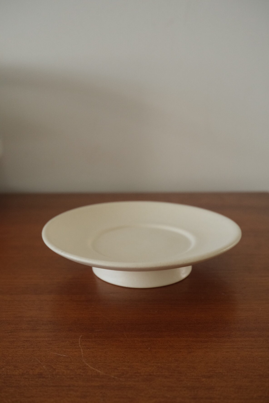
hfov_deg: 35.1
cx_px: 134
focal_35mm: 38
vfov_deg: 50.7
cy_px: 202
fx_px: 426
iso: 2500
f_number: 5.6
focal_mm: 25.6
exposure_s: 1/160
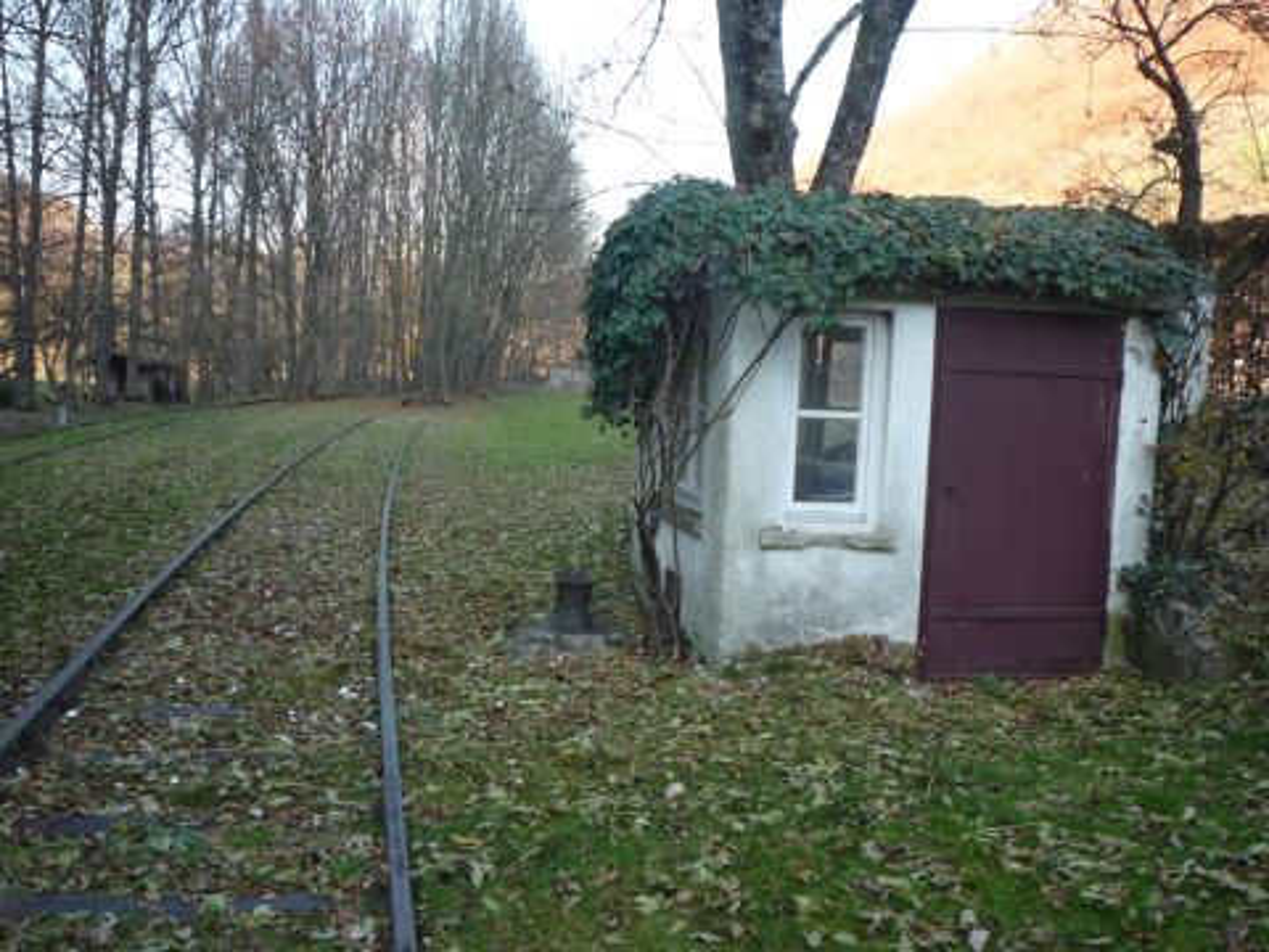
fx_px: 1320
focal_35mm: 36
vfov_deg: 39.7
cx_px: 634
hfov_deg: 51.4
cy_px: 476
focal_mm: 5.2
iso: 100
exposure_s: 1/100
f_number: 3.3
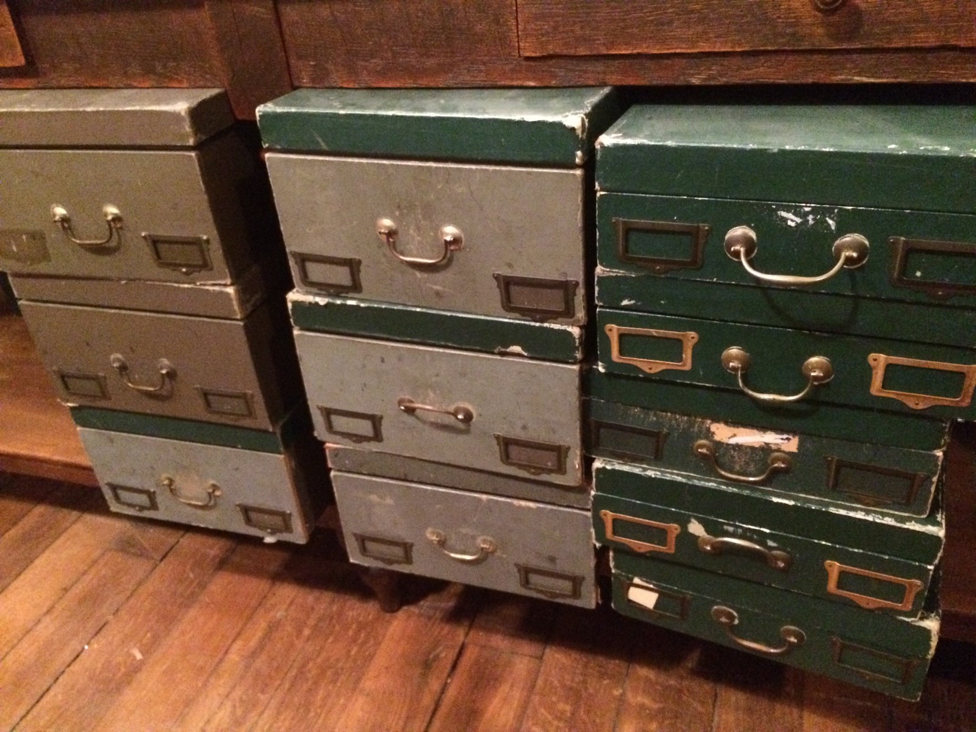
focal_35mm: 29
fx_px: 818
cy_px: 366
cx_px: 488
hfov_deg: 61.7
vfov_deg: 48.2
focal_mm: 4.15
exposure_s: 1/15
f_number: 2.2
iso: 1250
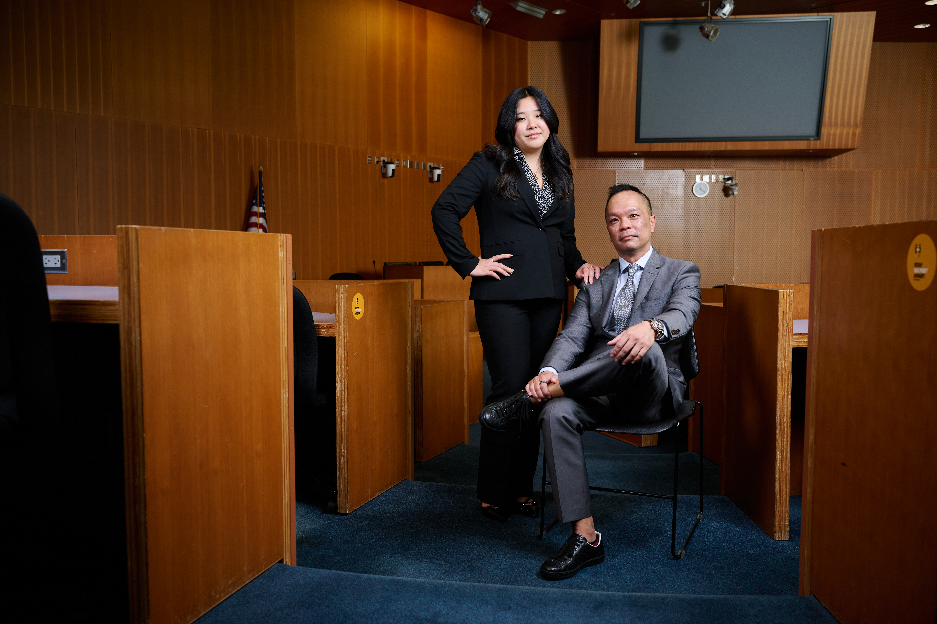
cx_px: 468
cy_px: 312
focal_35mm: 31
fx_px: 807
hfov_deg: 60.3
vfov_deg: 42.3
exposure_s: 1/100
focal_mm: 31
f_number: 4.5
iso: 320
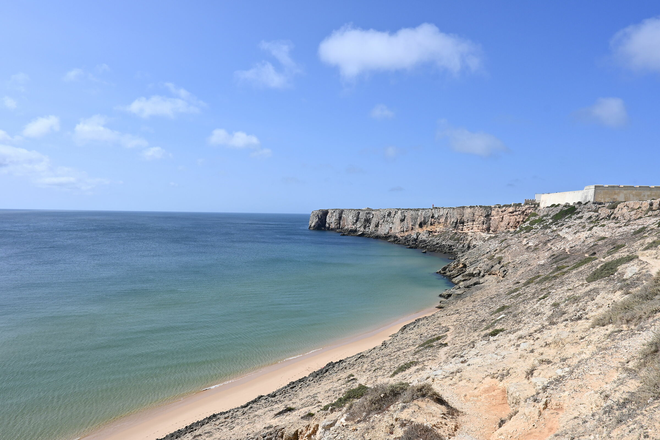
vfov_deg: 53.1
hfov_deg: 73.7
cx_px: 330
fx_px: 440
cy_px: 220
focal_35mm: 24
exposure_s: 1/250
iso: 100
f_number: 10
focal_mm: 16
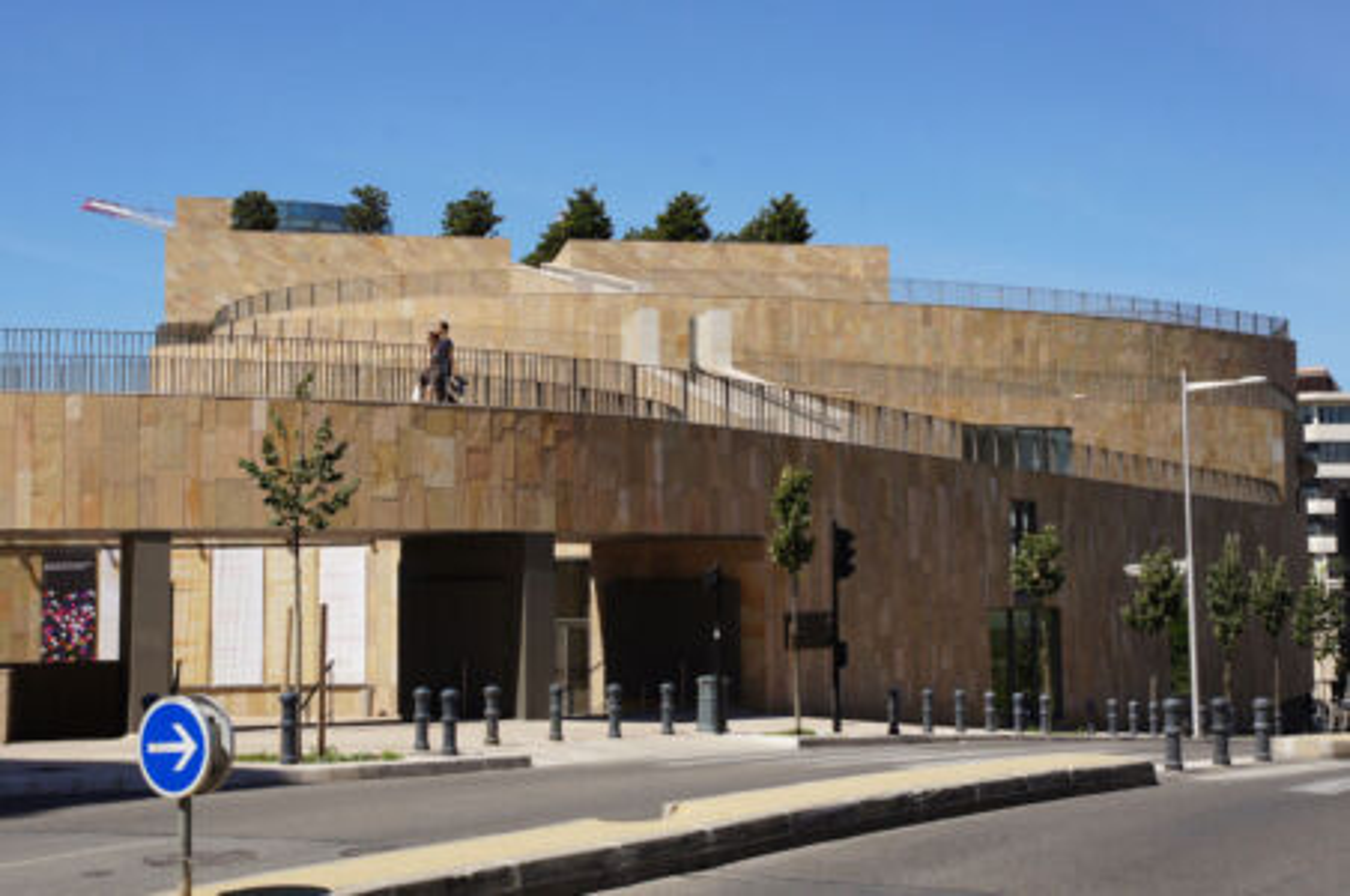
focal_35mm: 52
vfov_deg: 25.7
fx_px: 1966
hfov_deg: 37.9
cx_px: 675
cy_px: 448
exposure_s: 1/100
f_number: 9
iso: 100
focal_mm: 35
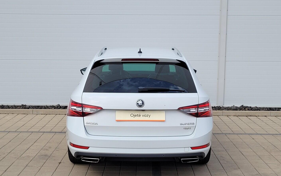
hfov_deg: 66.5
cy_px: 106
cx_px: 141
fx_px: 214
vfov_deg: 44.3
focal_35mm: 28
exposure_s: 1/1453
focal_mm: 5.4
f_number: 1.8
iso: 40
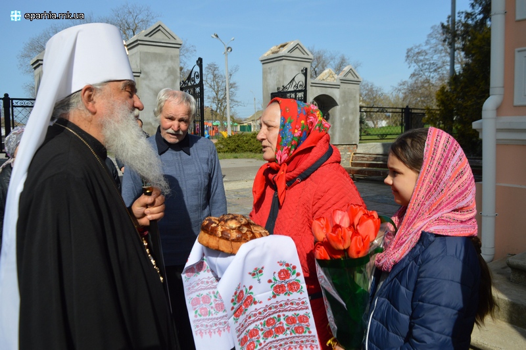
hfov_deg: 62.0
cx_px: 263
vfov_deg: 43.5
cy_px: 175
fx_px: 438
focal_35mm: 30
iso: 400
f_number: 7.1
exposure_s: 1/2000
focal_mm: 20
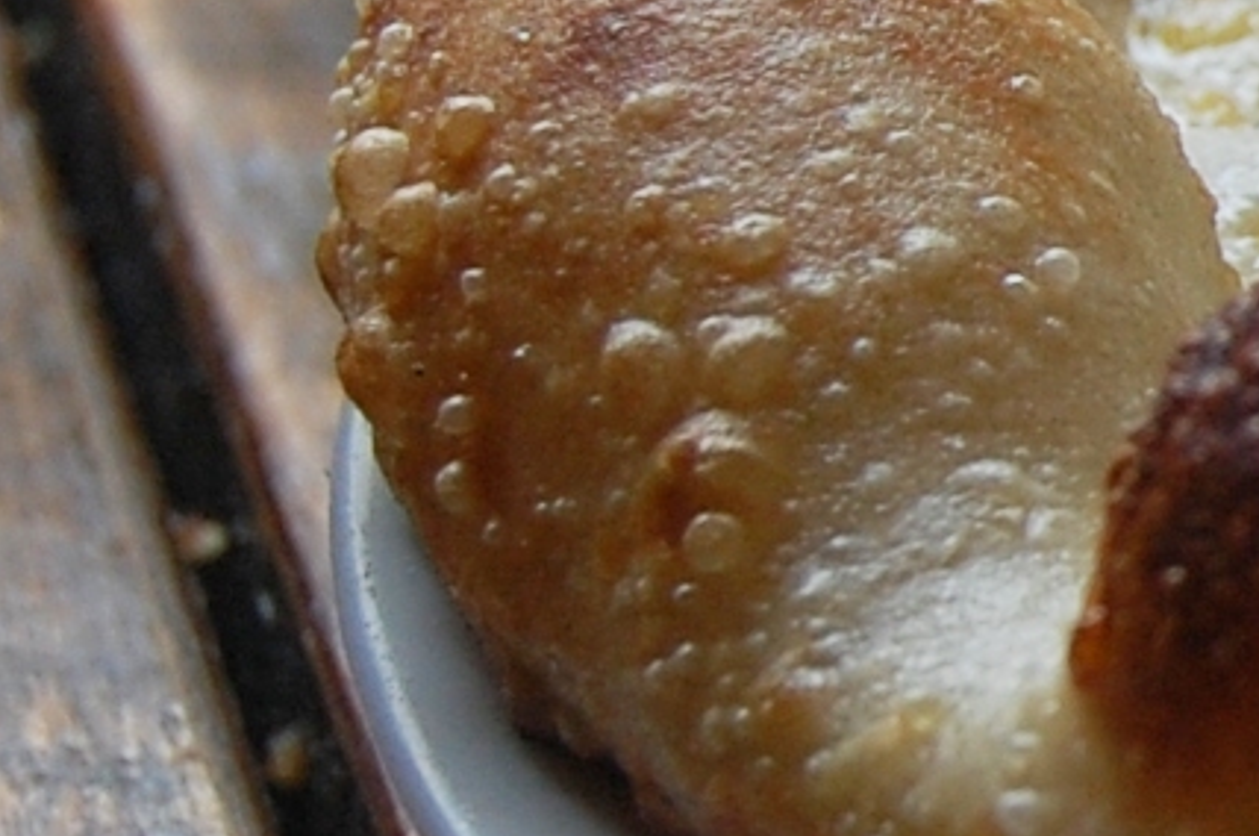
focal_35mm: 253
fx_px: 8835
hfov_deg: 7.7
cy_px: 26
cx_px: 2700
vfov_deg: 5.4
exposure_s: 1/125
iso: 320
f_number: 5.6
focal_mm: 32
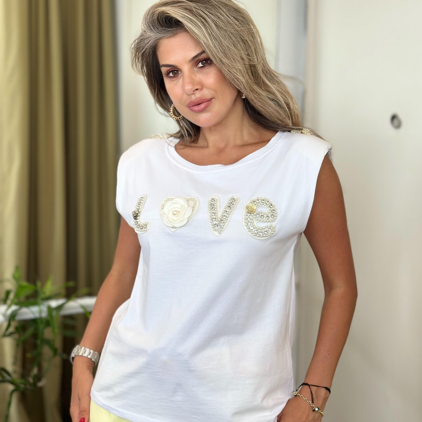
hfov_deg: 30.0
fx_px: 786
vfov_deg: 30.0
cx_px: 212
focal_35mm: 57
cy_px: 189
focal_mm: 6.86
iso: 80
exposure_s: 1/264
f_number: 1.78
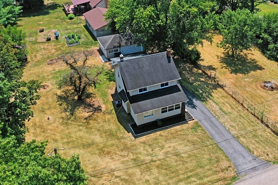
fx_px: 309
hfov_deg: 48.2
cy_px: 76
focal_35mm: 40
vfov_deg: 33.3
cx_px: 166
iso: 100
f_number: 6.3
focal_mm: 10.26
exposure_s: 1/500
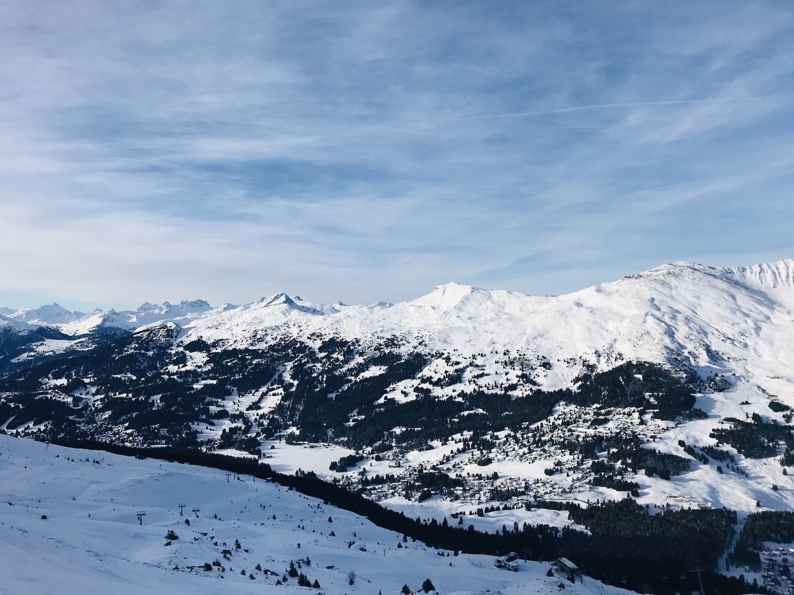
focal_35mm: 28
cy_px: 298
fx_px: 642
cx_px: 397
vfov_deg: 49.7
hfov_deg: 63.4
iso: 20
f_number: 1.8
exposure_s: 1/4167
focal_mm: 3.99
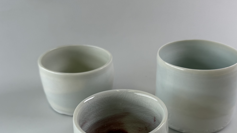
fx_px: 258
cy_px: 105
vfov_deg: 28.4
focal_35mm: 41
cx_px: 142
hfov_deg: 49.1
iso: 80
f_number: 1.78
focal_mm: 6.76
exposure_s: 1/632
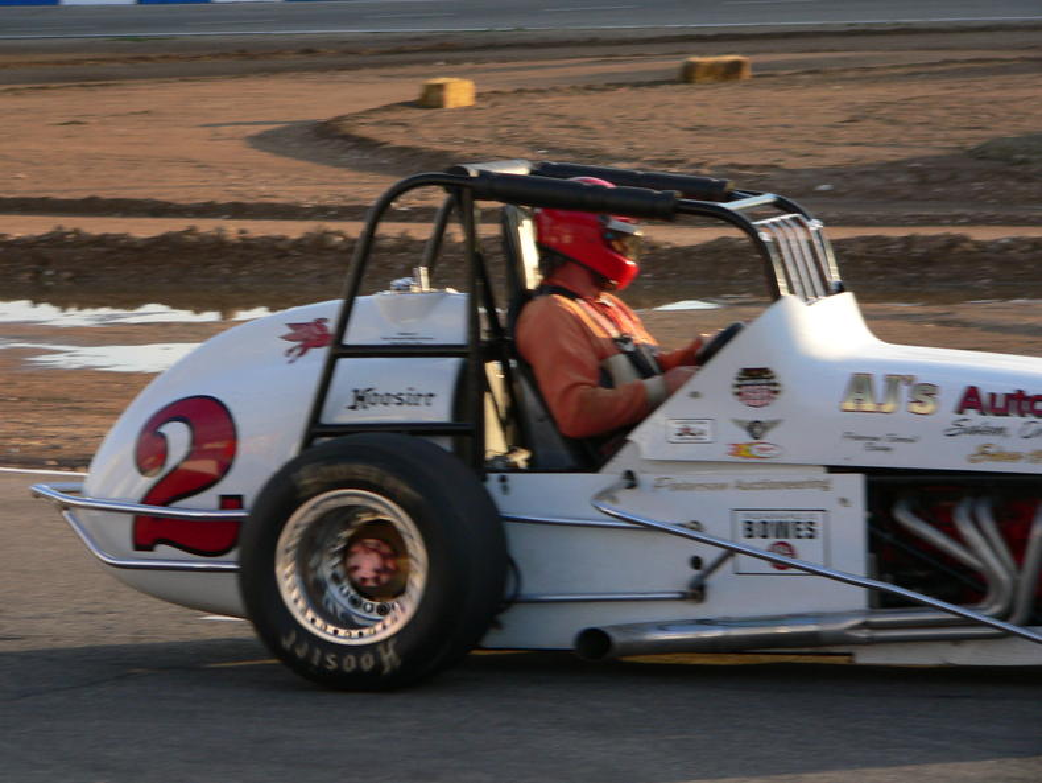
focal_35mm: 141
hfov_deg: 14.0
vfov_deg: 10.5
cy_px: 392
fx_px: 4246
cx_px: 521
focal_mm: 23.5
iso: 100
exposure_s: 1/320
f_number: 2.8
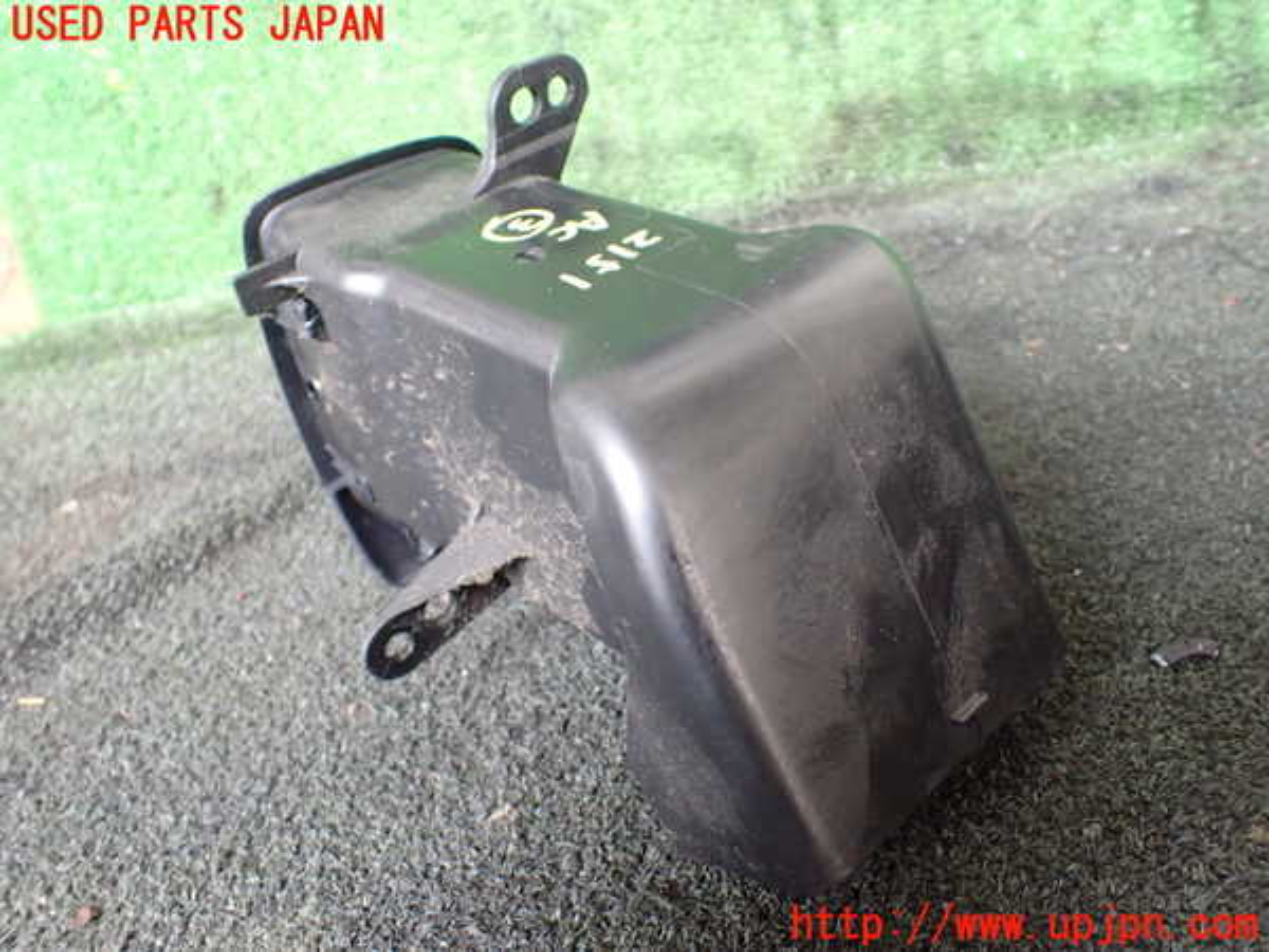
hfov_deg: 60.0
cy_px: 476
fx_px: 1100
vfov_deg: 46.8
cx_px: 634
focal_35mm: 30
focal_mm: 5.4
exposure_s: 1/60
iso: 800
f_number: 2.3
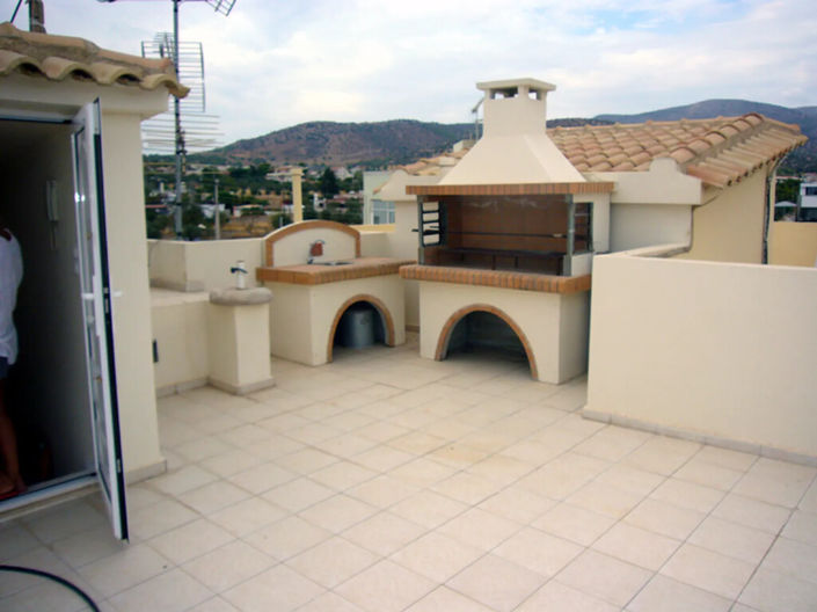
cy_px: 306
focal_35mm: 28
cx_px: 408
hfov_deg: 63.5
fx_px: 661
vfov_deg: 49.7
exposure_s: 1/250
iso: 80
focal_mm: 4.6
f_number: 5.6
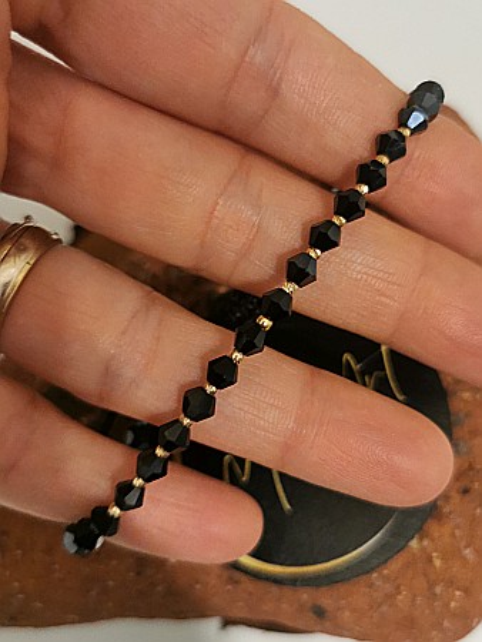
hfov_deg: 38.7
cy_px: 321
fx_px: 686
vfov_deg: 50.1
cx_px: 241
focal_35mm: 37
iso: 200
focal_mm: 5.56
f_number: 1.6
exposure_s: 1/50
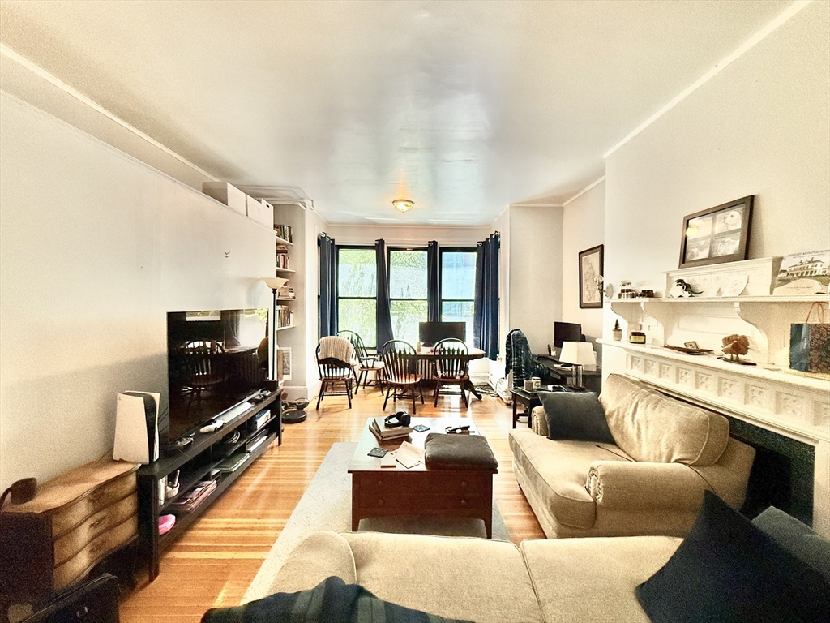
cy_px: 312
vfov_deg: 85.7
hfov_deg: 102.1
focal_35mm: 14
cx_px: 415
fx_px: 336
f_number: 2.2
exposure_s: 1/120
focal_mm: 2.22
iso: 400
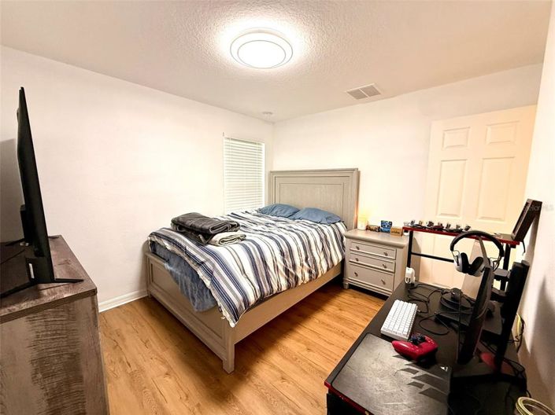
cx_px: 278
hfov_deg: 102.1
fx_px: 224
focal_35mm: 14
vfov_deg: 85.6
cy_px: 208
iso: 200
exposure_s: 1/60
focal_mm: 2.22
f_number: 2.2
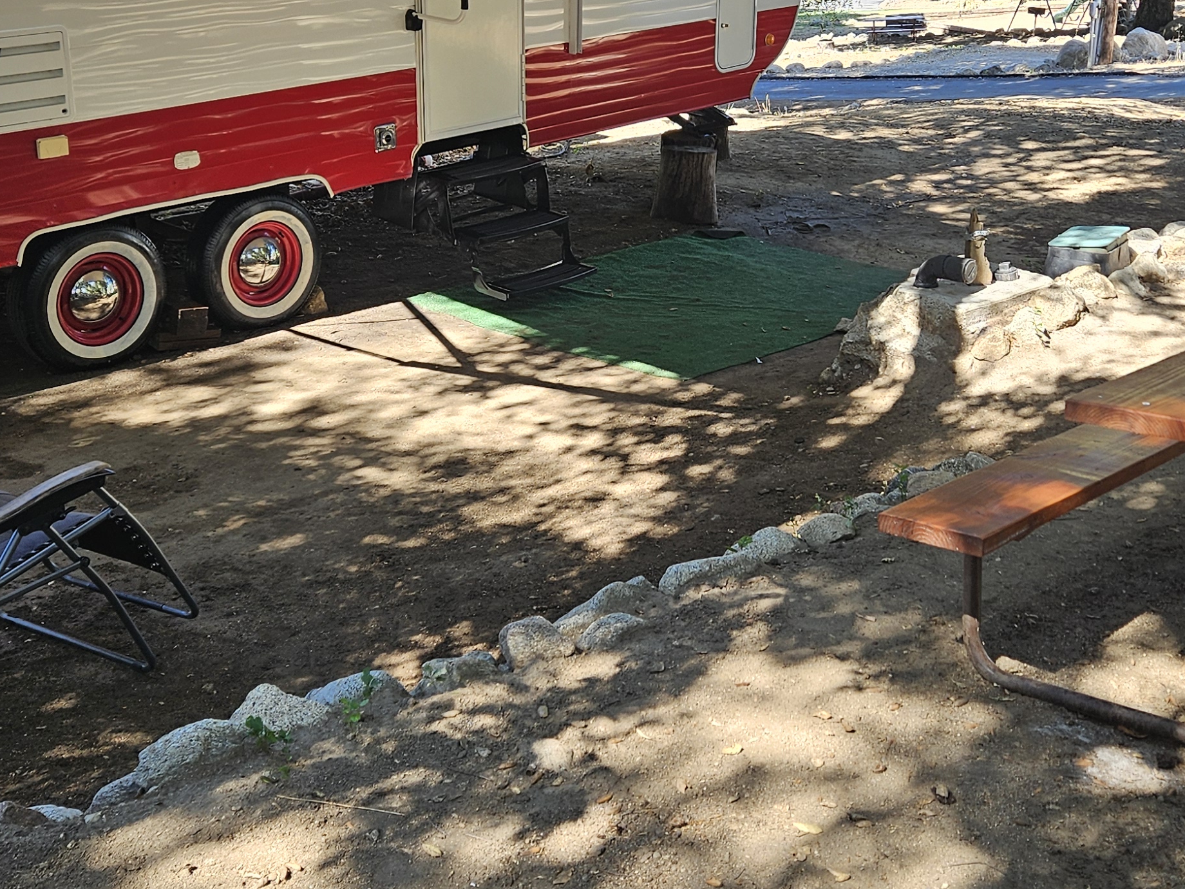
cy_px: 324
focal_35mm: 50
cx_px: 693
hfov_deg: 38.1
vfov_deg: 29.0
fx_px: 1712
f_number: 1.8
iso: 25
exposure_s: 1/167
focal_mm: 5.4
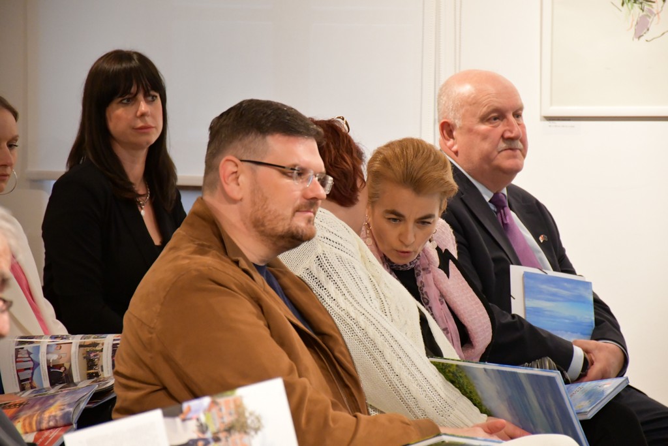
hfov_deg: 13.1
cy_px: 223
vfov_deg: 8.7
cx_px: 334
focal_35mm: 157
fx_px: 2913
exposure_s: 1/125
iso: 5600
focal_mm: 105
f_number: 5.6
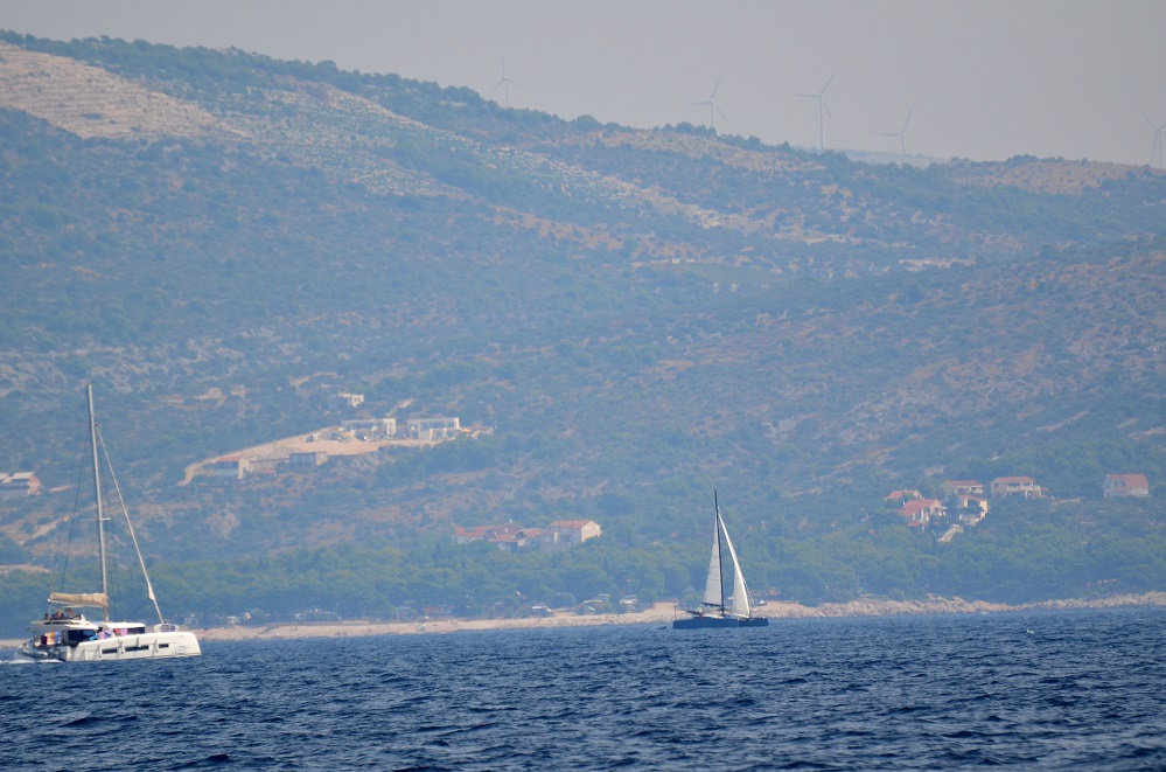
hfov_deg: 4.6
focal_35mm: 450
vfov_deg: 3.0
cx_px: 583
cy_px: 386
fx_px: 14540
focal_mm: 300
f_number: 5.6
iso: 400
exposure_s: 1/2000
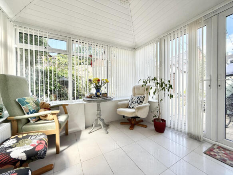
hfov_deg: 102.1
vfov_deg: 85.7
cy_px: 88
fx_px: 94
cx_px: 116
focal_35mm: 14
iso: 50
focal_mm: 2.22
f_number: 2.2
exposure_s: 1/228
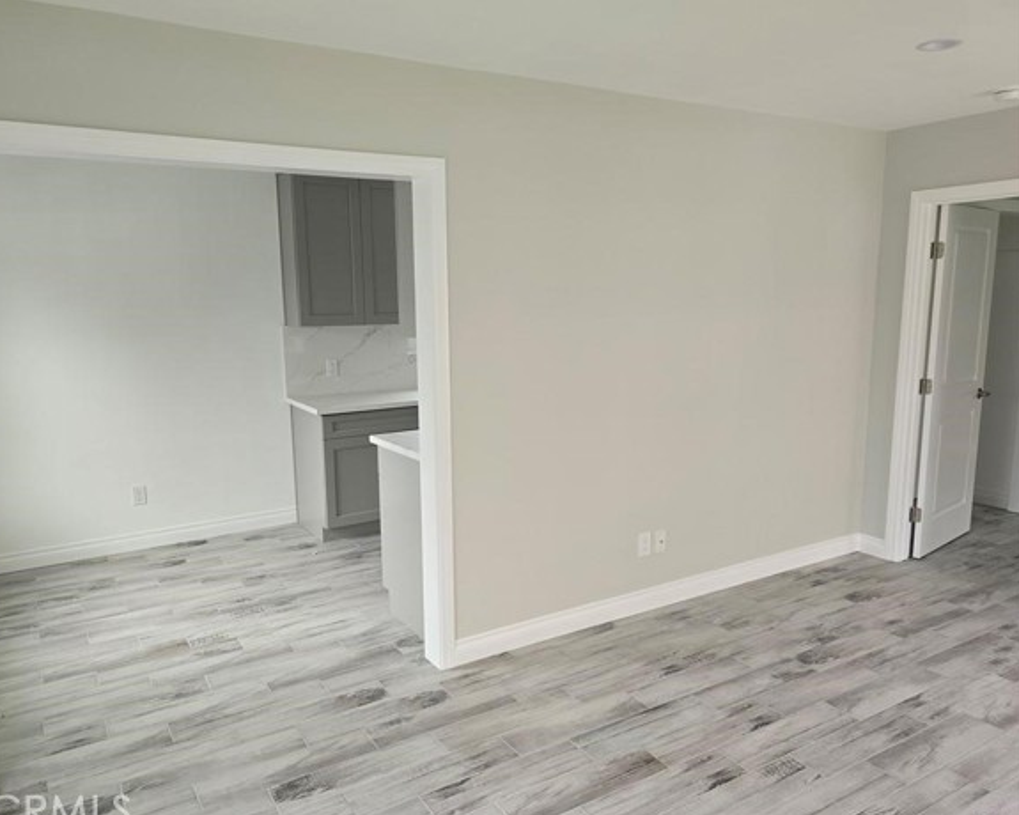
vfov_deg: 56.8
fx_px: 754
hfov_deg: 67.9
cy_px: 411
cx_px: 459
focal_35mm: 25
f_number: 1.7
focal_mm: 6.3
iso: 125
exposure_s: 1/180
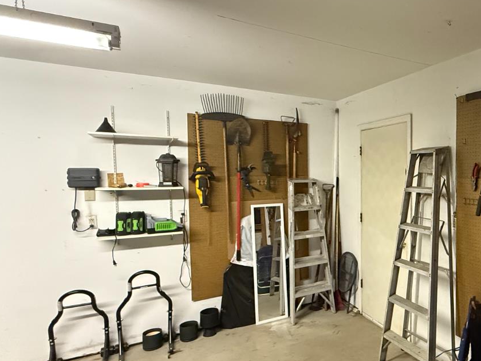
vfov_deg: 54.9
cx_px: 385
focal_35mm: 25
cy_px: 187
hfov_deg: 63.4
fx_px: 347
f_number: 2.2
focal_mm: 2.22
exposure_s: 1/60
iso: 800
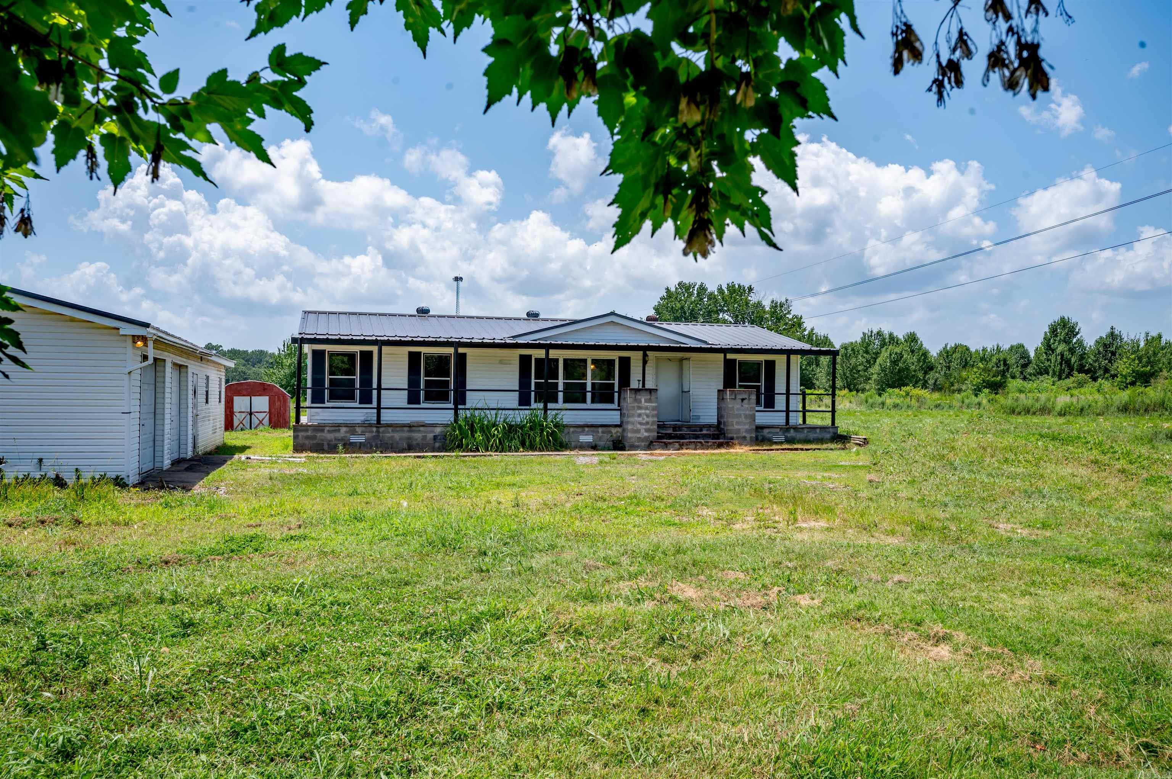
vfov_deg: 43.5
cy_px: 390
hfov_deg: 62.0
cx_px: 586
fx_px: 976
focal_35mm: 30
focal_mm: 30
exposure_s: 1/200
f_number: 11
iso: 100
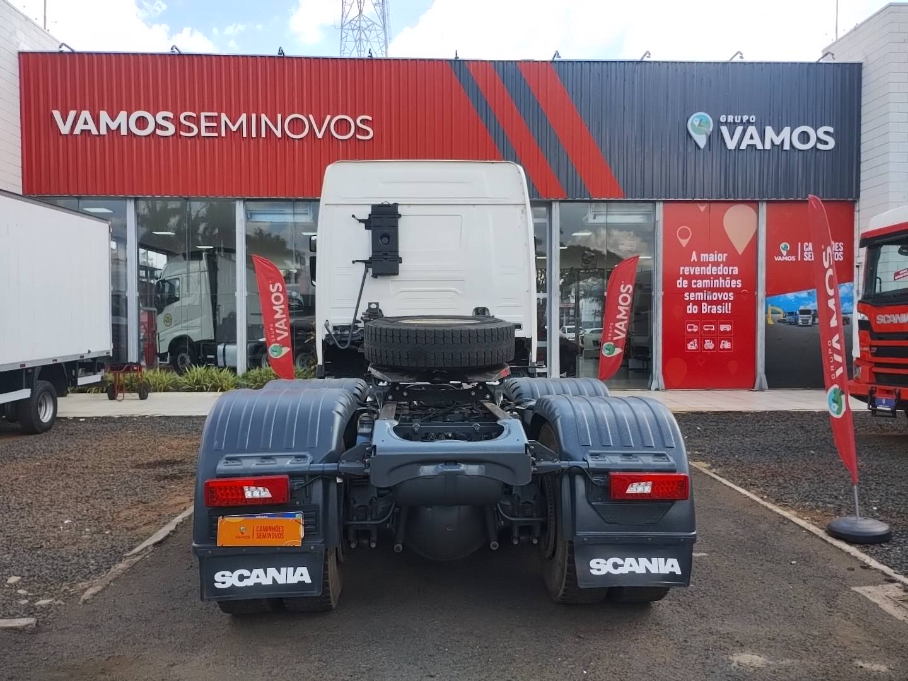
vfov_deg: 49.7
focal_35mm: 28
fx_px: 734
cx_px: 454
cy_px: 340
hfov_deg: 63.4
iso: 100
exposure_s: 1/242
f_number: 1.8
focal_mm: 4.27
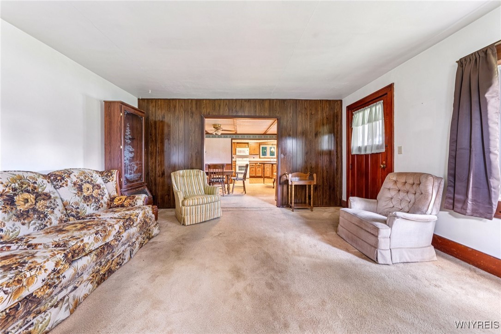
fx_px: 167
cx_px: 250
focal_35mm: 12
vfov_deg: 90.0
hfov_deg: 112.6
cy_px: 167
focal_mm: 12
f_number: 9
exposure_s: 1/1.67
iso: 400
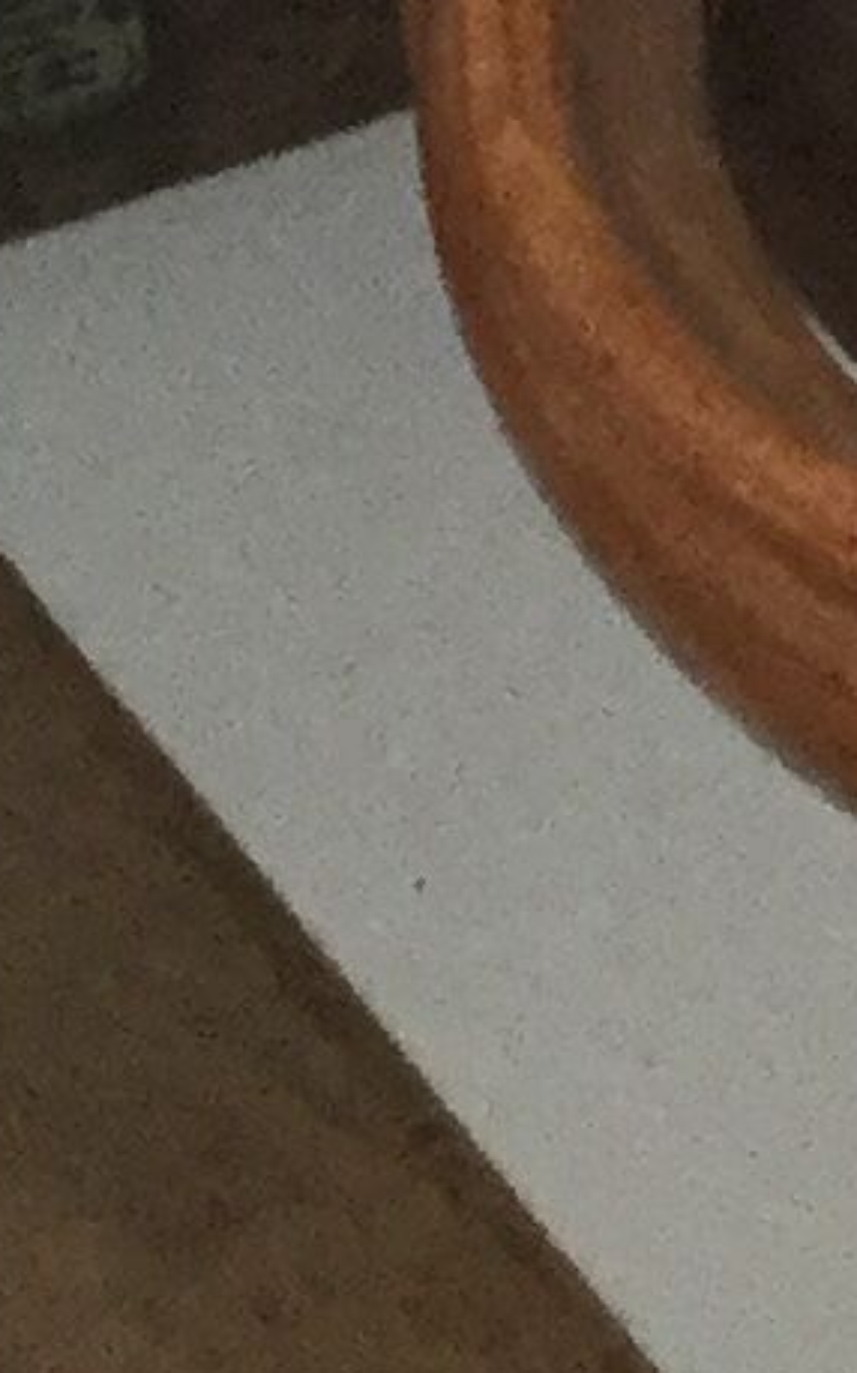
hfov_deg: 5.1
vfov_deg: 8.1
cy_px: -2134
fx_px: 8750
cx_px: 3167
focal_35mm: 234
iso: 100
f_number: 2.4
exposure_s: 1/33
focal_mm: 3.3
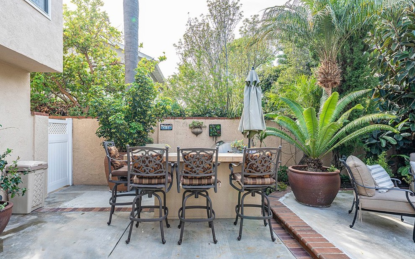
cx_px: 201
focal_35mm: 20
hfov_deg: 85.0
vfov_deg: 59.6
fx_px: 226
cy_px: 135
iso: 320
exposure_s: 1/400
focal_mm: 19
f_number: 4.5
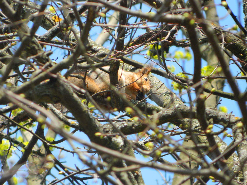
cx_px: 124
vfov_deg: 2.8
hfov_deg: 3.8
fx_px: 3746
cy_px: 92
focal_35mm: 525
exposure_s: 1/125
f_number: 5.8
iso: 100
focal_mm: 94.5
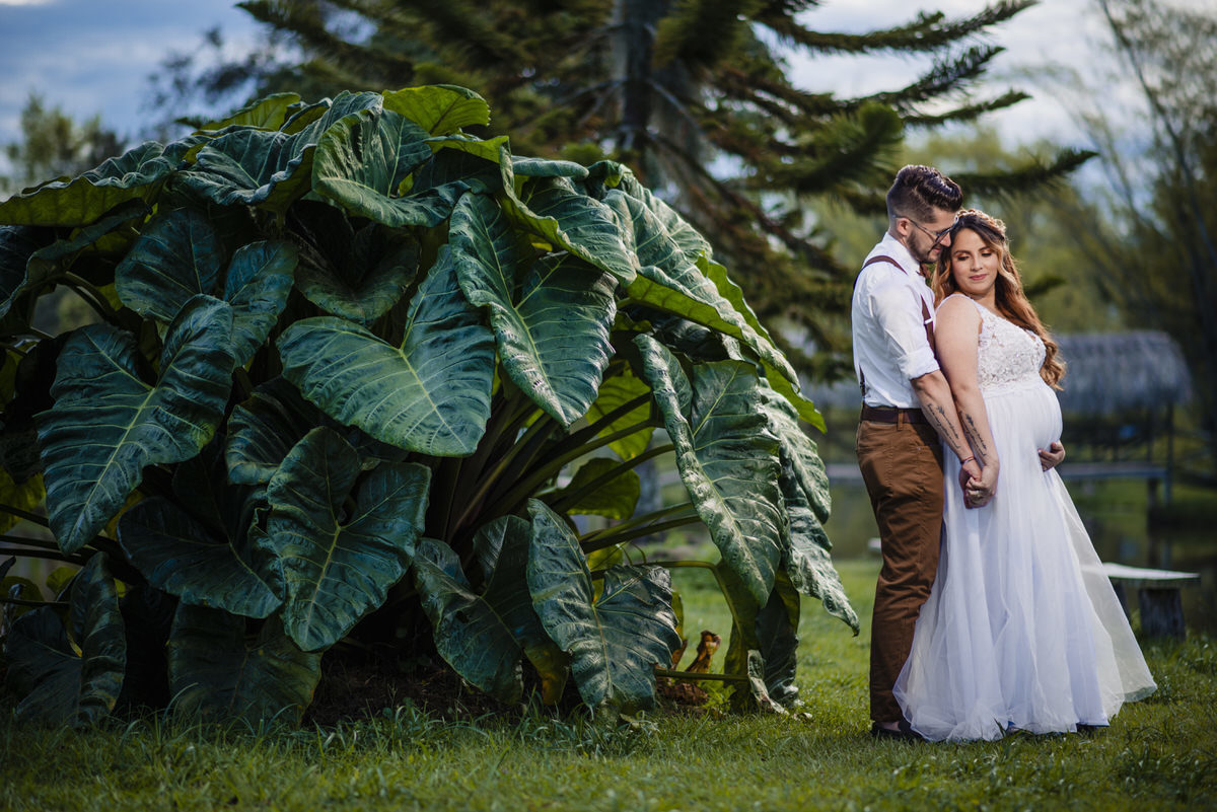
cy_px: 406
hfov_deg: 23.9
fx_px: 2874
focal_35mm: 85
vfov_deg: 16.1
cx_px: 608
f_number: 1.8
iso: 100
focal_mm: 85
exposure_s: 1/320
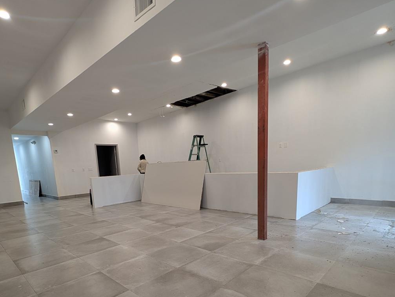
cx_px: 181
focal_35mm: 19
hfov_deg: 84.4
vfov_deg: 66.2
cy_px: 208
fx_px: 217
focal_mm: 2.23
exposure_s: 1/30
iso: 42
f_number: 1.95
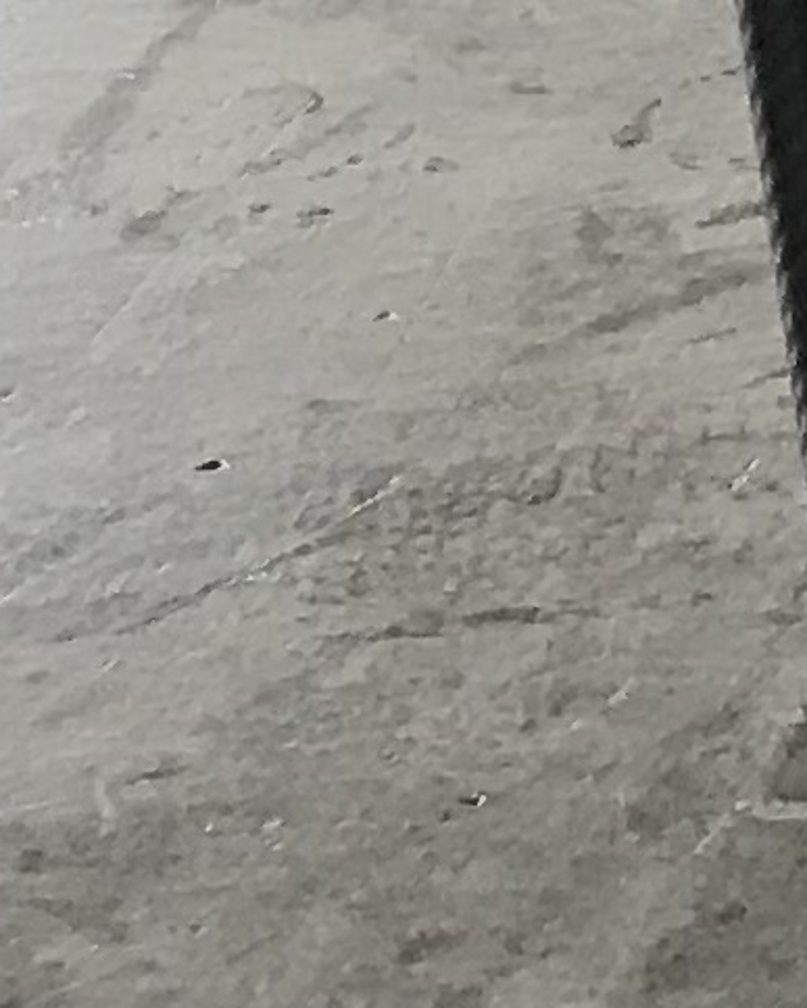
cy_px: -927
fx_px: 6801
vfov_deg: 8.1
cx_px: 2946
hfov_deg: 6.0
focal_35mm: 228
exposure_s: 1/30
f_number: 1.8
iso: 25
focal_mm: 3.99
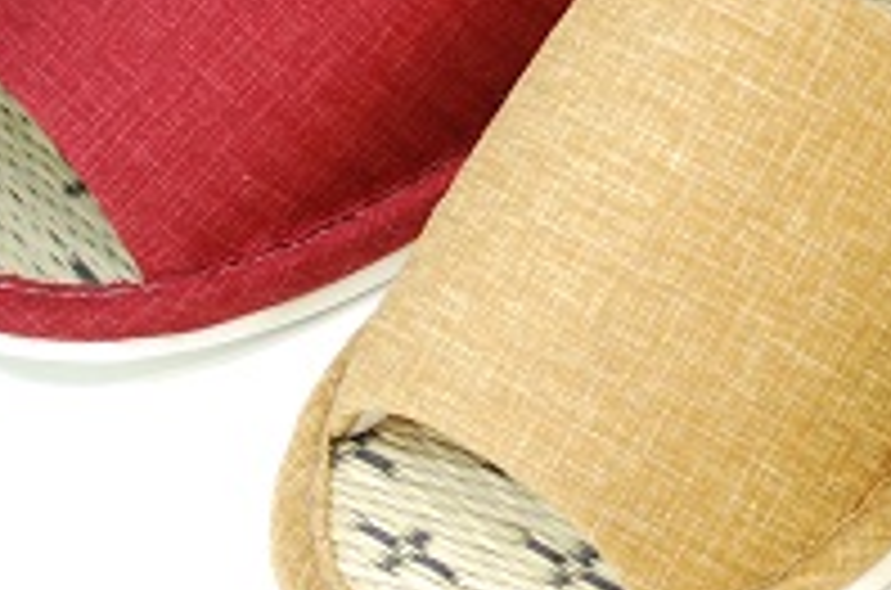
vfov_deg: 6.6
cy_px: 315
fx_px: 5074
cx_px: 1148
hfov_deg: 9.8
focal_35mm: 206
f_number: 5.3
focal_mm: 45
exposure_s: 1/30
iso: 200
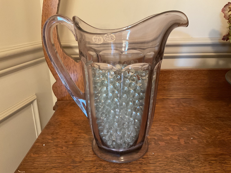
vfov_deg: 48.2
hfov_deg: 61.7
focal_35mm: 29
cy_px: 86
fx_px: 194
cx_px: 116
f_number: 1.8
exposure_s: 1/40
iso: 200
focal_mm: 3
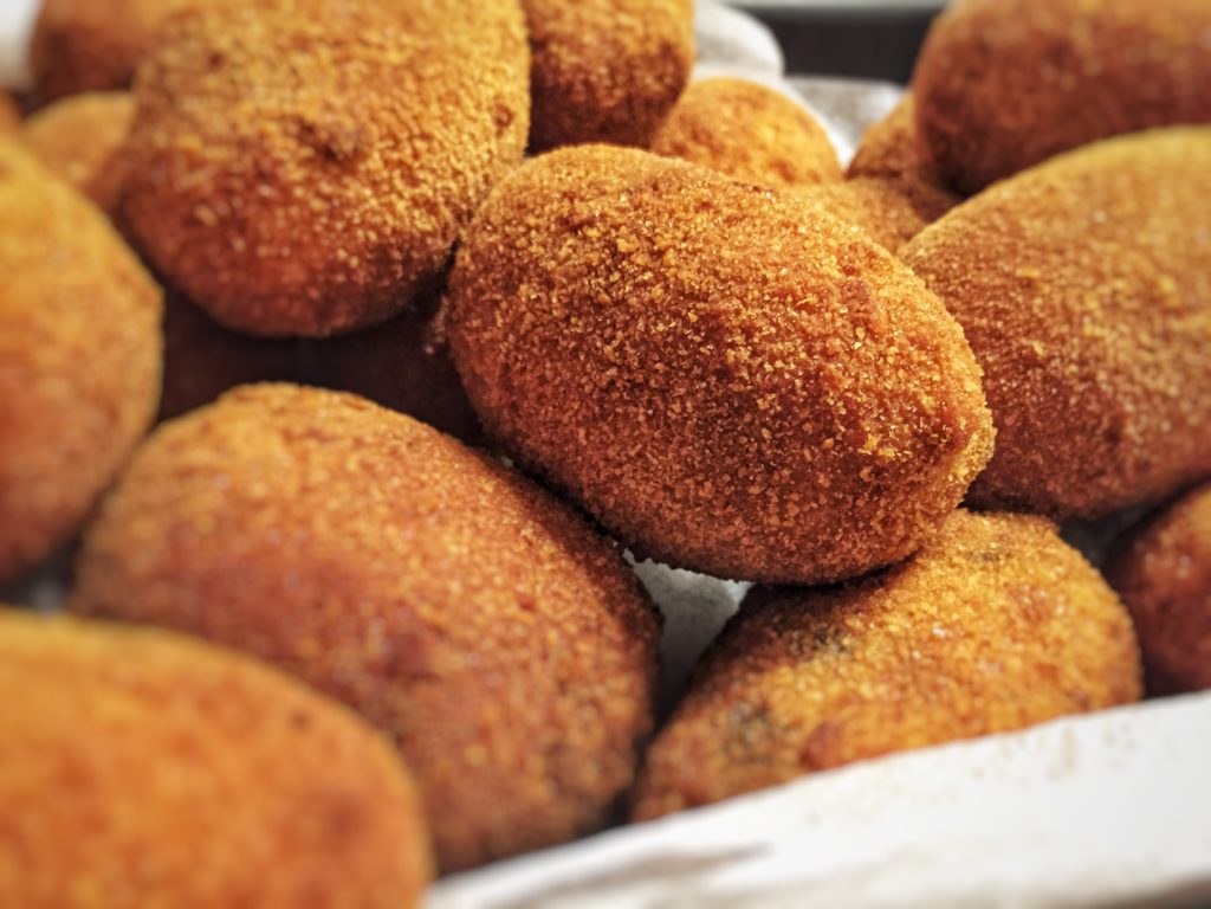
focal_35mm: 29
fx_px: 1015
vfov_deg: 48.2
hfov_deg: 61.7
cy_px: 454
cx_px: 606
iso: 500
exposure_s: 1/17
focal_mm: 4.15
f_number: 2.2
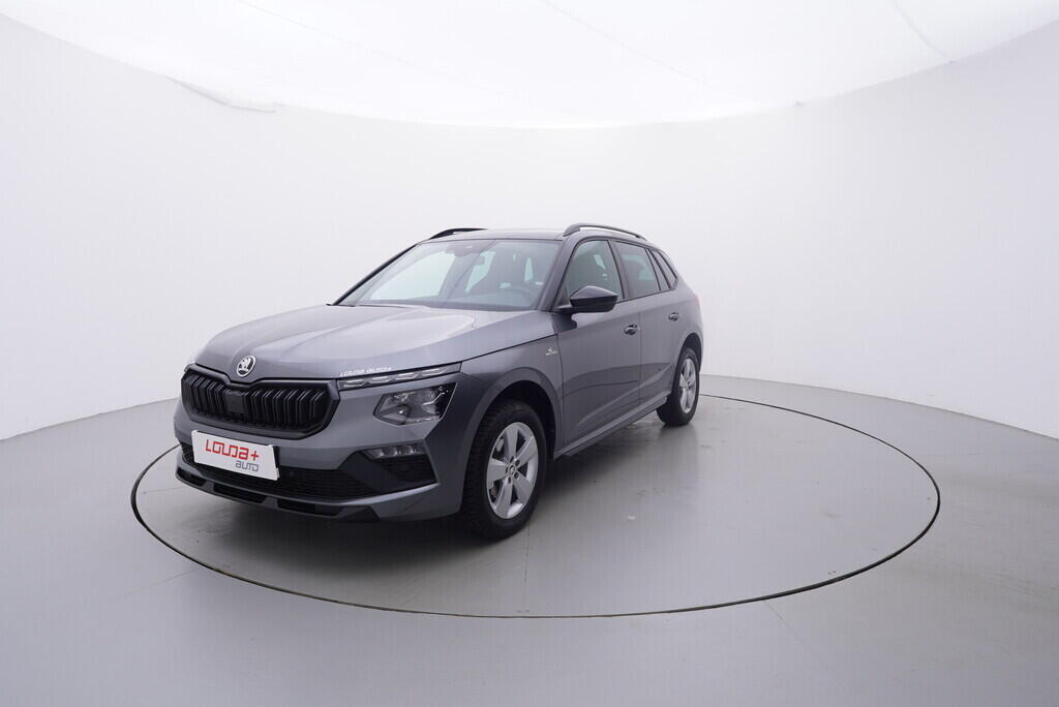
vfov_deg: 56.2
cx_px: 530
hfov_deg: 77.3
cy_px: 354
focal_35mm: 22
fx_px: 662
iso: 200
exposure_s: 1/80
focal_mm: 15
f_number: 5
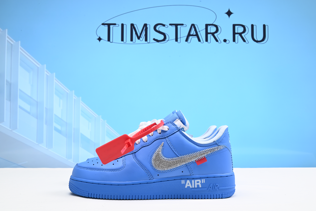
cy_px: 106
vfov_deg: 32.7
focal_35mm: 41
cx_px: 158
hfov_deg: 47.4
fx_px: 360
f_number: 16
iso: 100
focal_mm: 41
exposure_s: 1/2
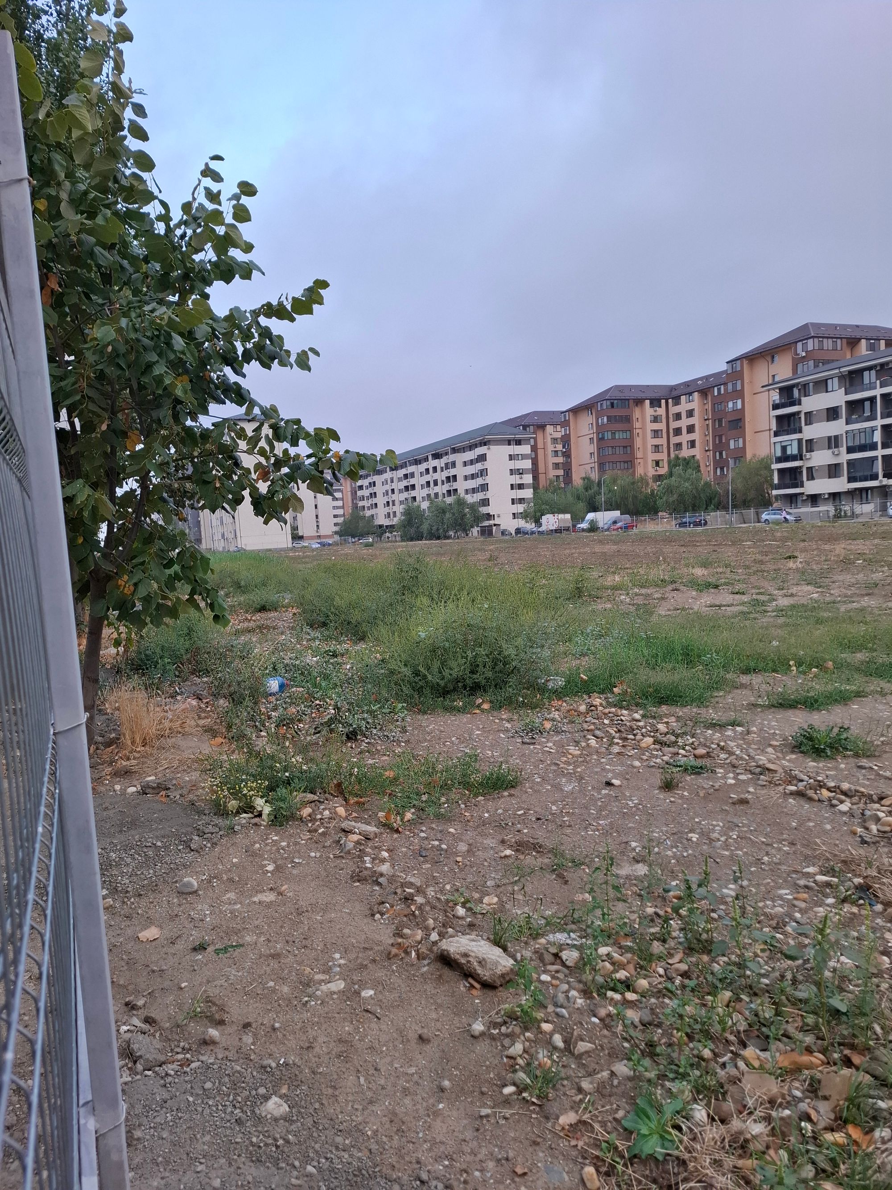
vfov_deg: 73.9
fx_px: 790
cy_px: 595
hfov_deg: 58.9
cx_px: 446
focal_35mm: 23
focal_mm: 5.54
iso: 50
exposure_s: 1/194
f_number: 1.8
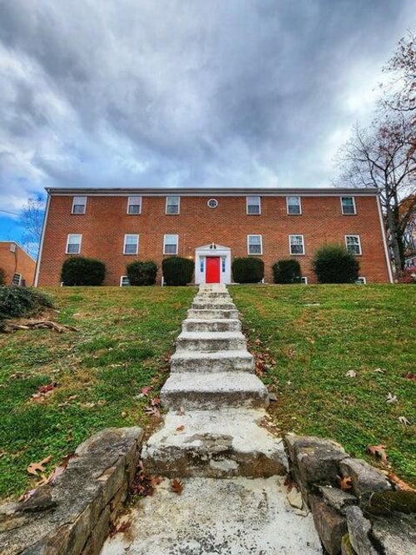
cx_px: 208
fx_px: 208
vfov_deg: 106.2
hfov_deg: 89.9
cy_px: 278
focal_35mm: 13
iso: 50
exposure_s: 1/823
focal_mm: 2.2
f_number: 2.2
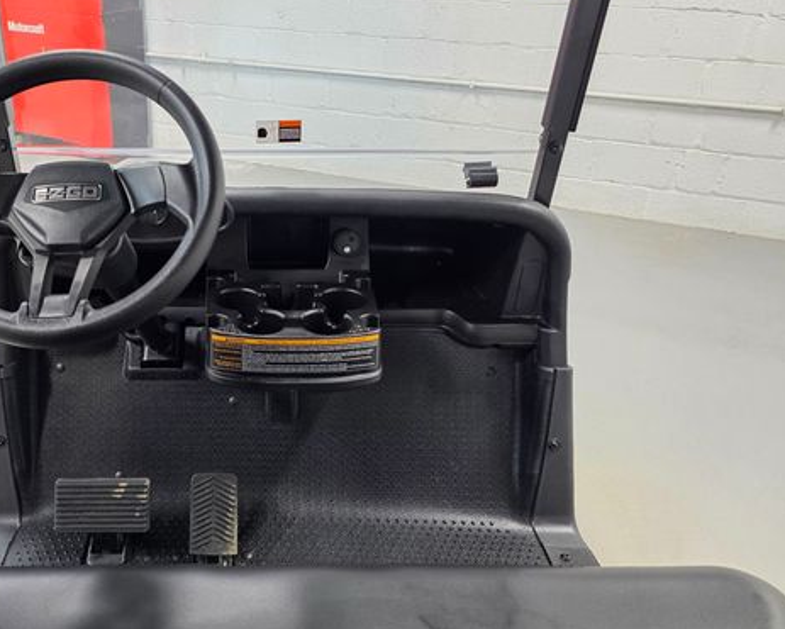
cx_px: 253
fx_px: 721
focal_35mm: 31
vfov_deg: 47.1
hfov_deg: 55.8
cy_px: 283
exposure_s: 1/120
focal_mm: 6.3
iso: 250
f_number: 1.7
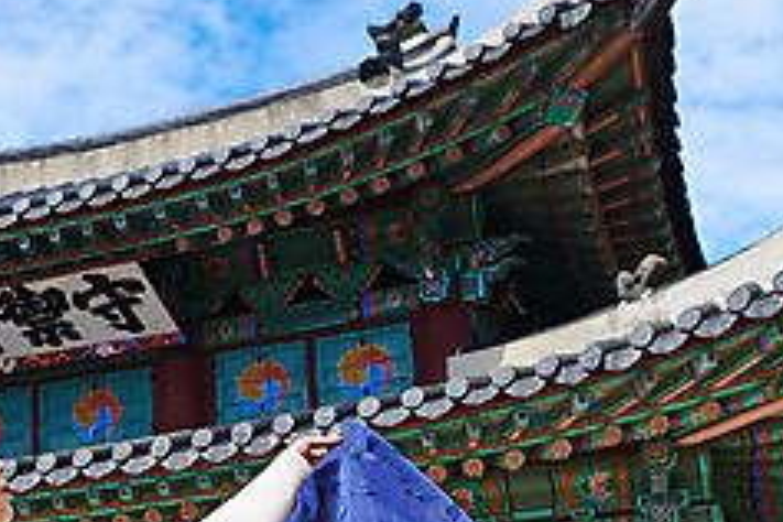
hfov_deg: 22.7
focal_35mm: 86
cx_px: 5
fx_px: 1870
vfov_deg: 15.6
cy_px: 502
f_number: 4.5
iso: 100
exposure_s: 1/800
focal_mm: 34
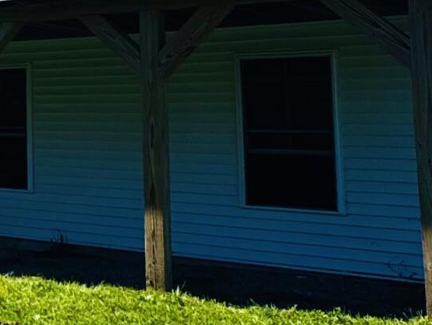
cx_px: -300
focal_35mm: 78
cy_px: 26
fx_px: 974
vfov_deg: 18.6
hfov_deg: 19.8
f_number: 2.2
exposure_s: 1/1506
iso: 50
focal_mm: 2.22
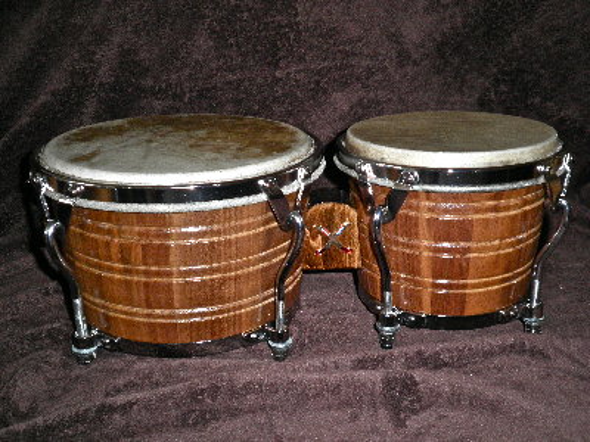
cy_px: 221
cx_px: 295
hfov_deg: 50.1
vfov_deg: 38.7
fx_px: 631
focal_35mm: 37
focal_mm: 6.5
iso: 160
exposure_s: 1/50
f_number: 3.1
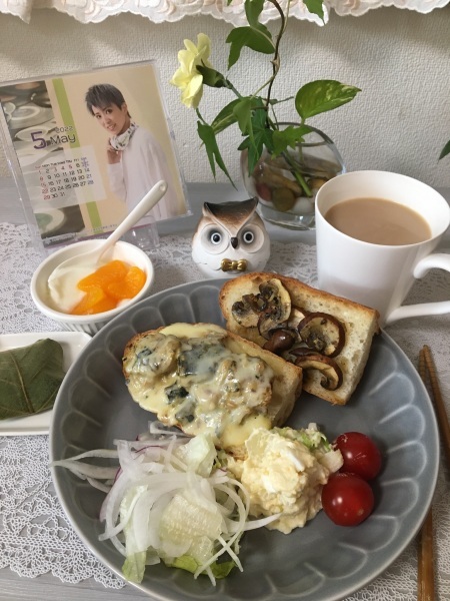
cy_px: 300
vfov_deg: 61.7
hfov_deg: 48.2
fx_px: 503
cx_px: 225
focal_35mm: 29
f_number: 2.2
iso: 125
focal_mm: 4.15
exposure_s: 1/30
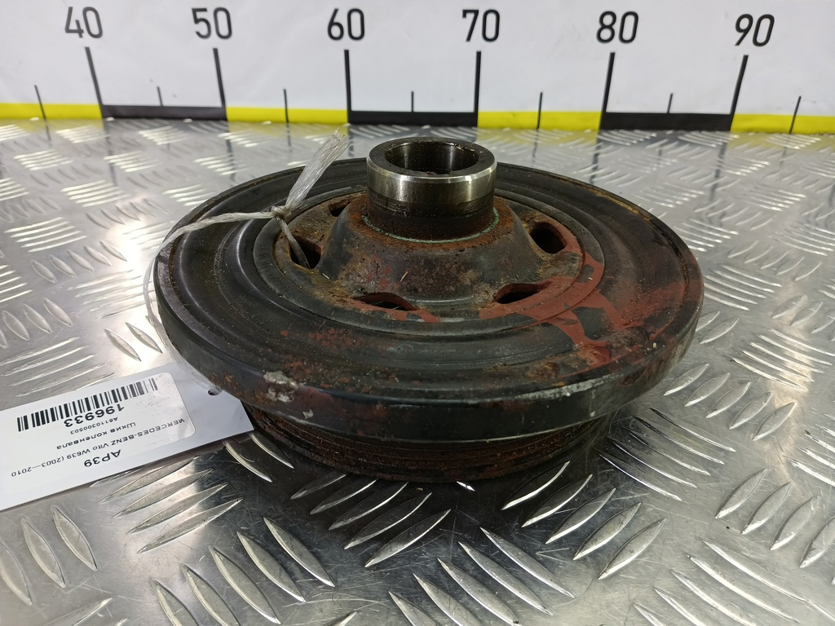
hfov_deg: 73.9
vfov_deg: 58.9
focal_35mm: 23
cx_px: 418
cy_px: 313
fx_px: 555
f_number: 1.6
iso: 137
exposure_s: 1/50
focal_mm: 4.11
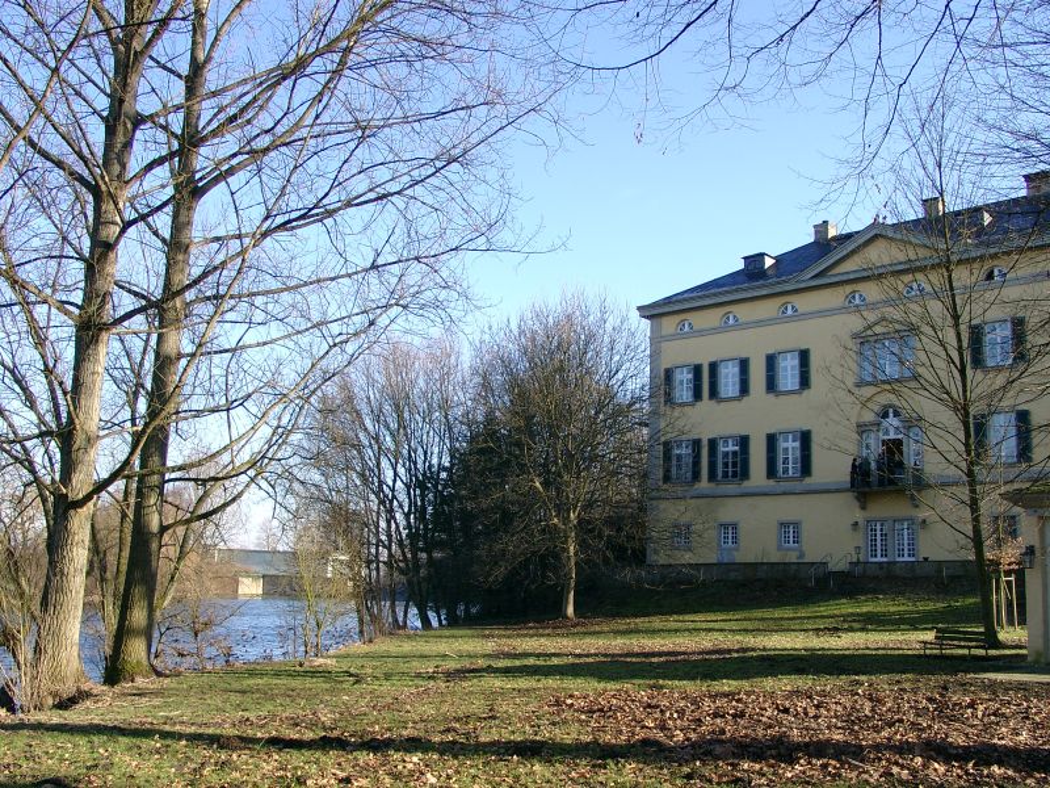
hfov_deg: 54.0
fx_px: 1031
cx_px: 525
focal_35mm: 34
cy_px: 394
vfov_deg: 41.8
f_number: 4
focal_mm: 7.13
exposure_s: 1/230
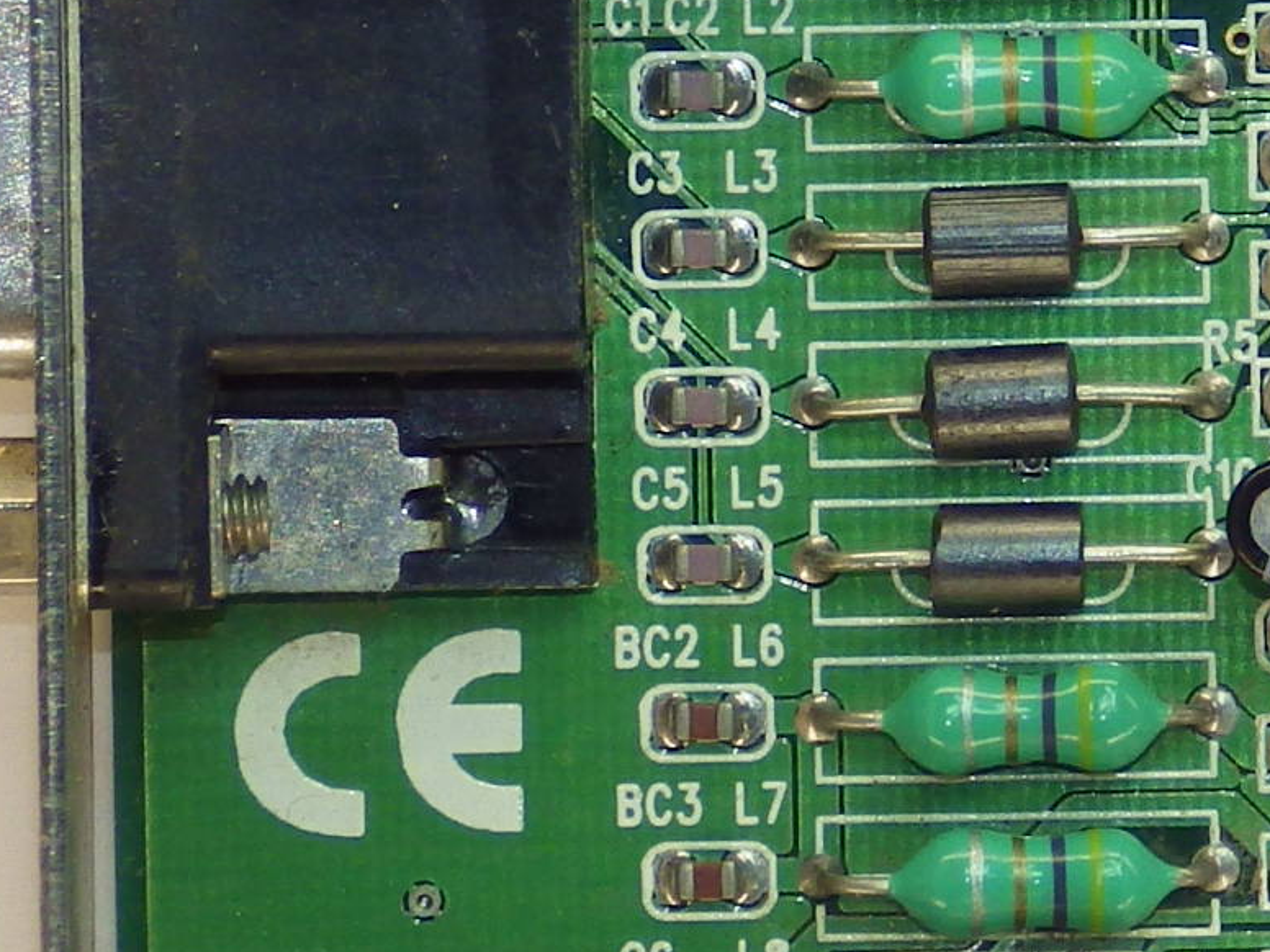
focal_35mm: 772
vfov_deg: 1.9
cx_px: 1812
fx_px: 28323
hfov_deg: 2.6
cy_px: 344
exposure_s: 1/200
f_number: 5.4
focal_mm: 34.9
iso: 100
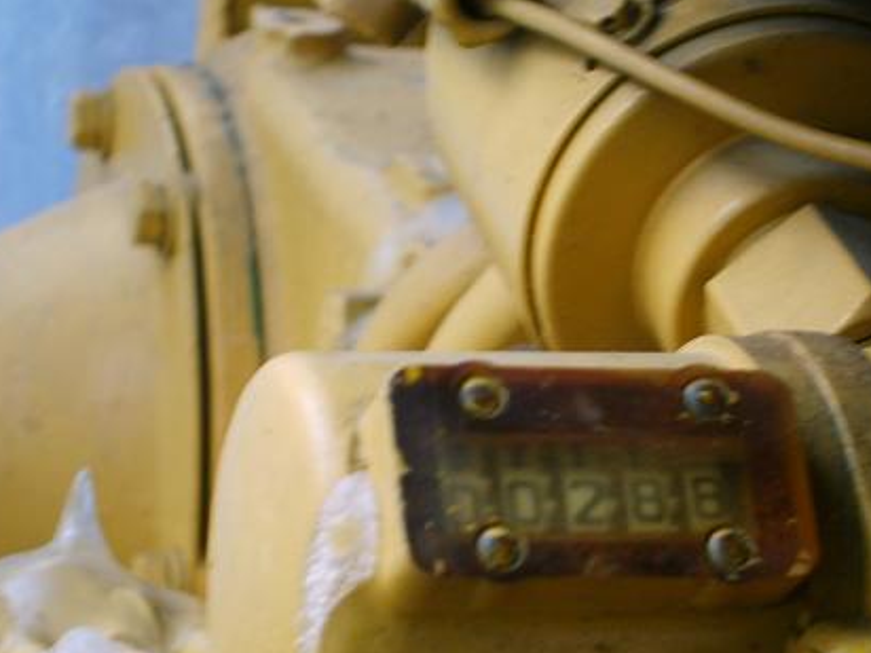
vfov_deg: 11.1
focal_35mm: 134
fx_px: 3372
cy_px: 404
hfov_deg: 14.7
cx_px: 605
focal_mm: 13.7
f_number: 4.2
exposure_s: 1/60
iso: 59
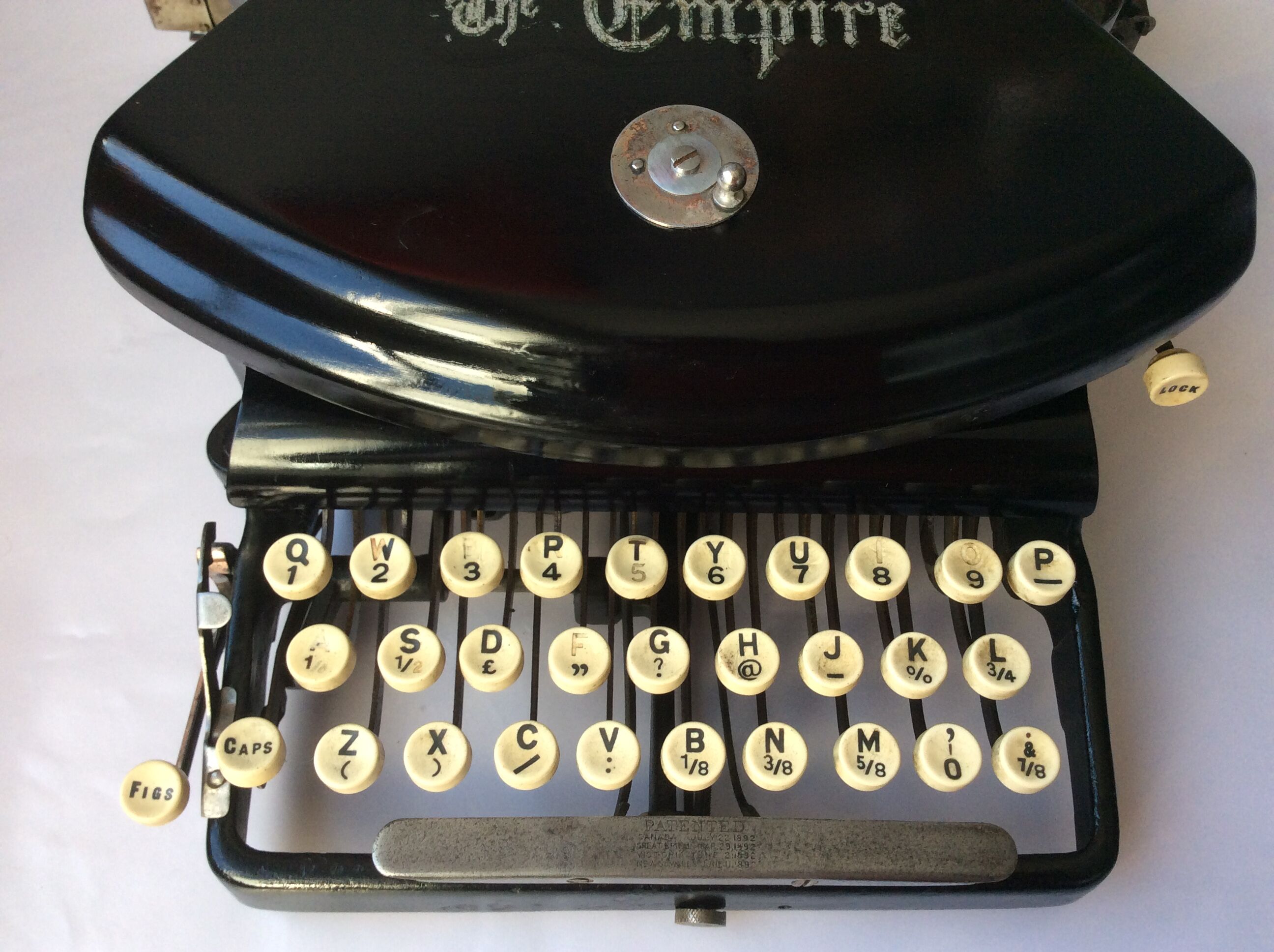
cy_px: 476
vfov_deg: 44.1
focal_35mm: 32
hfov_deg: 56.9
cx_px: 637
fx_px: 1176
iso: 50
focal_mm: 3.3
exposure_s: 1/100
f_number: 2.4
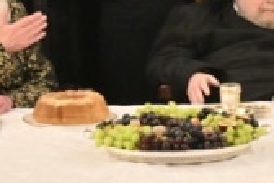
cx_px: 300
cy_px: -54
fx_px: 1674
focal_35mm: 220
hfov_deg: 9.3
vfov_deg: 6.2
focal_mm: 24
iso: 800
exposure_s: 1/320
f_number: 4
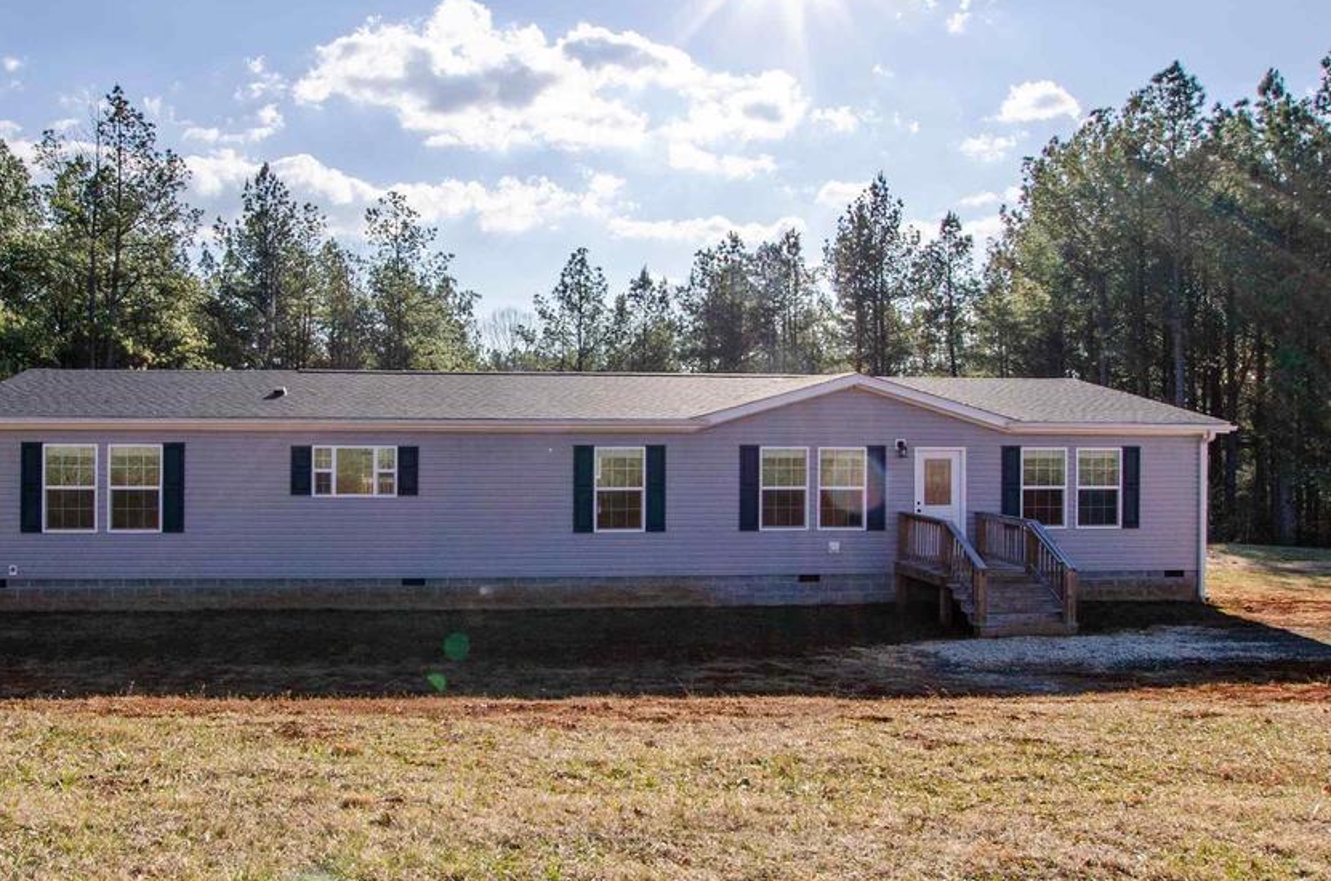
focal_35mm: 26
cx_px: 537
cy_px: 520
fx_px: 959
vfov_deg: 49.1
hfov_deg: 68.9
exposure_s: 1/250
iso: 100
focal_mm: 10
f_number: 9
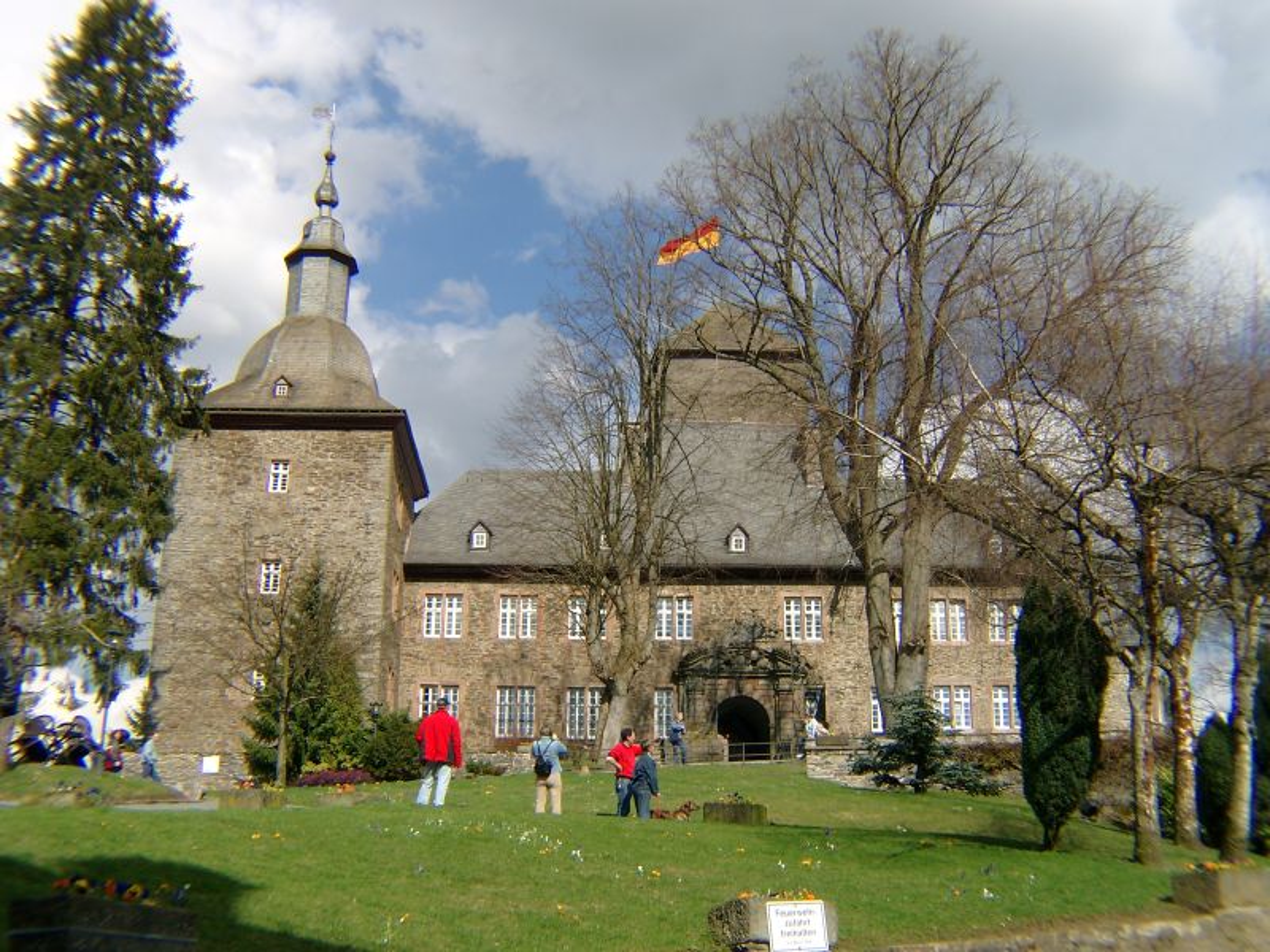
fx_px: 2201
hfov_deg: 32.2
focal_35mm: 60
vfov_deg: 24.4
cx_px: 635
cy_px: 476
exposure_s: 1/690
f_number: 4
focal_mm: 12.52
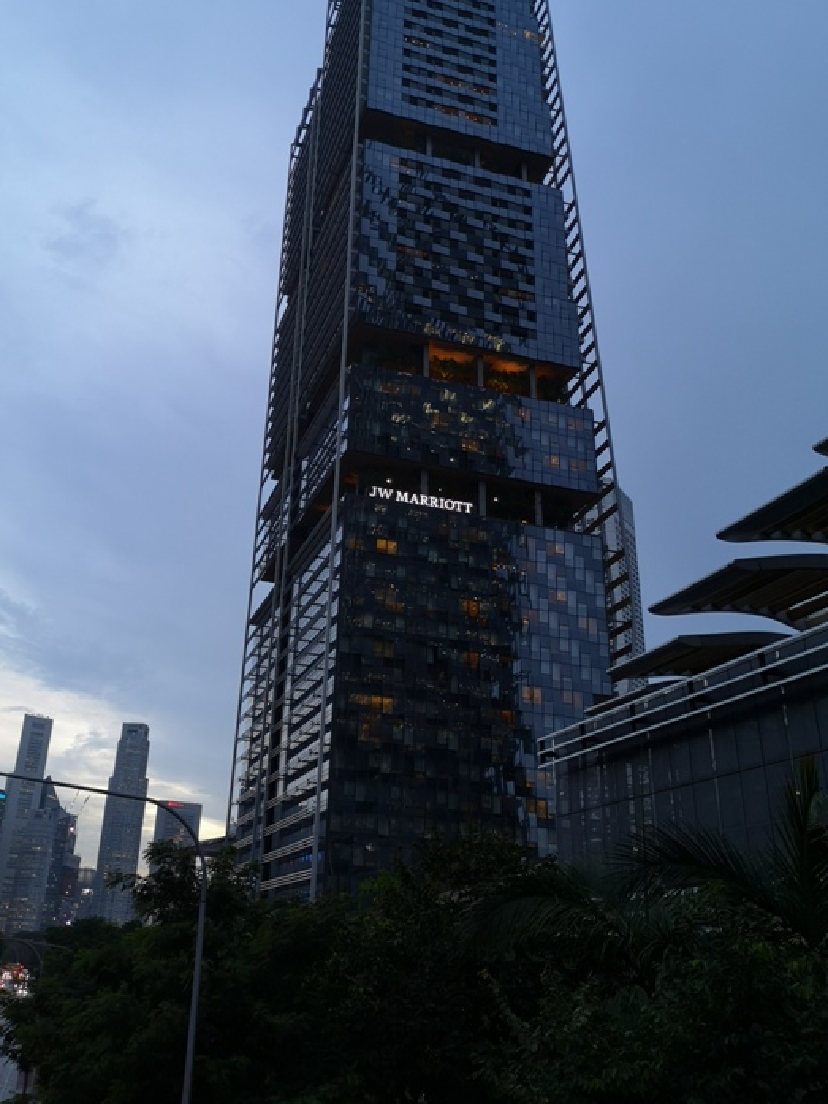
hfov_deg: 45.4
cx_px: 366
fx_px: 988
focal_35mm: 31
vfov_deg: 58.1
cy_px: 478
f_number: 1.8
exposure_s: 1/50
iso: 160
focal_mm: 3.95
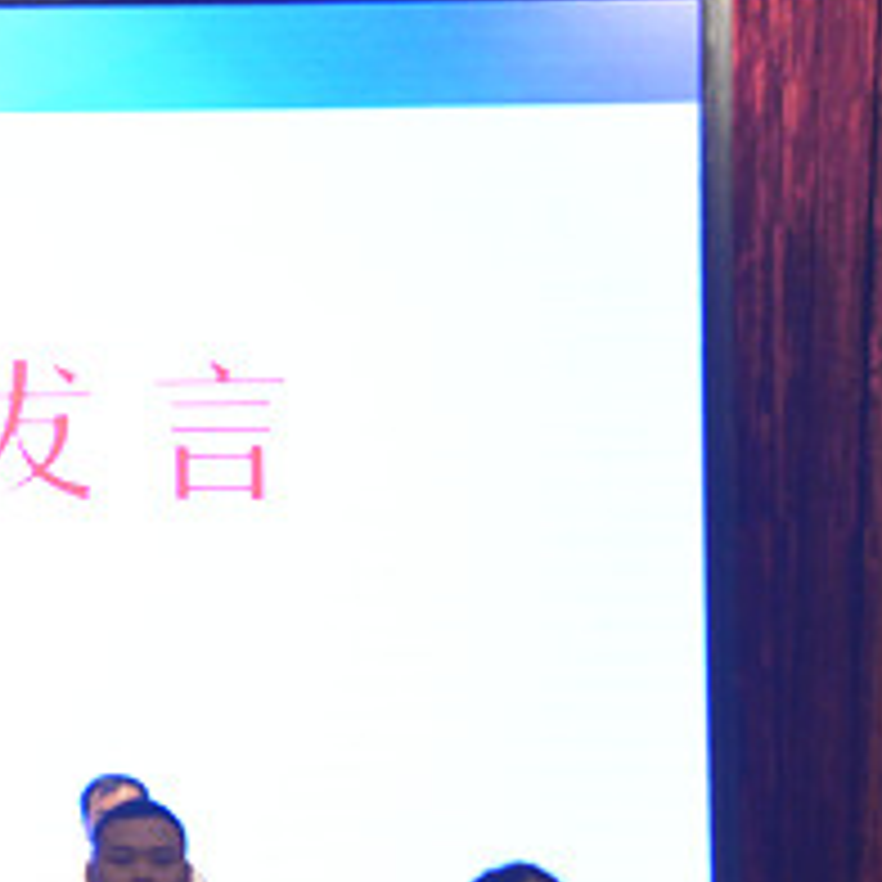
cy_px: 644
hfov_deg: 7.1
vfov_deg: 7.2
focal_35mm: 243
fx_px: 7005
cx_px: -576
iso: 1250
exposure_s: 1/125
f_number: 5
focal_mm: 70
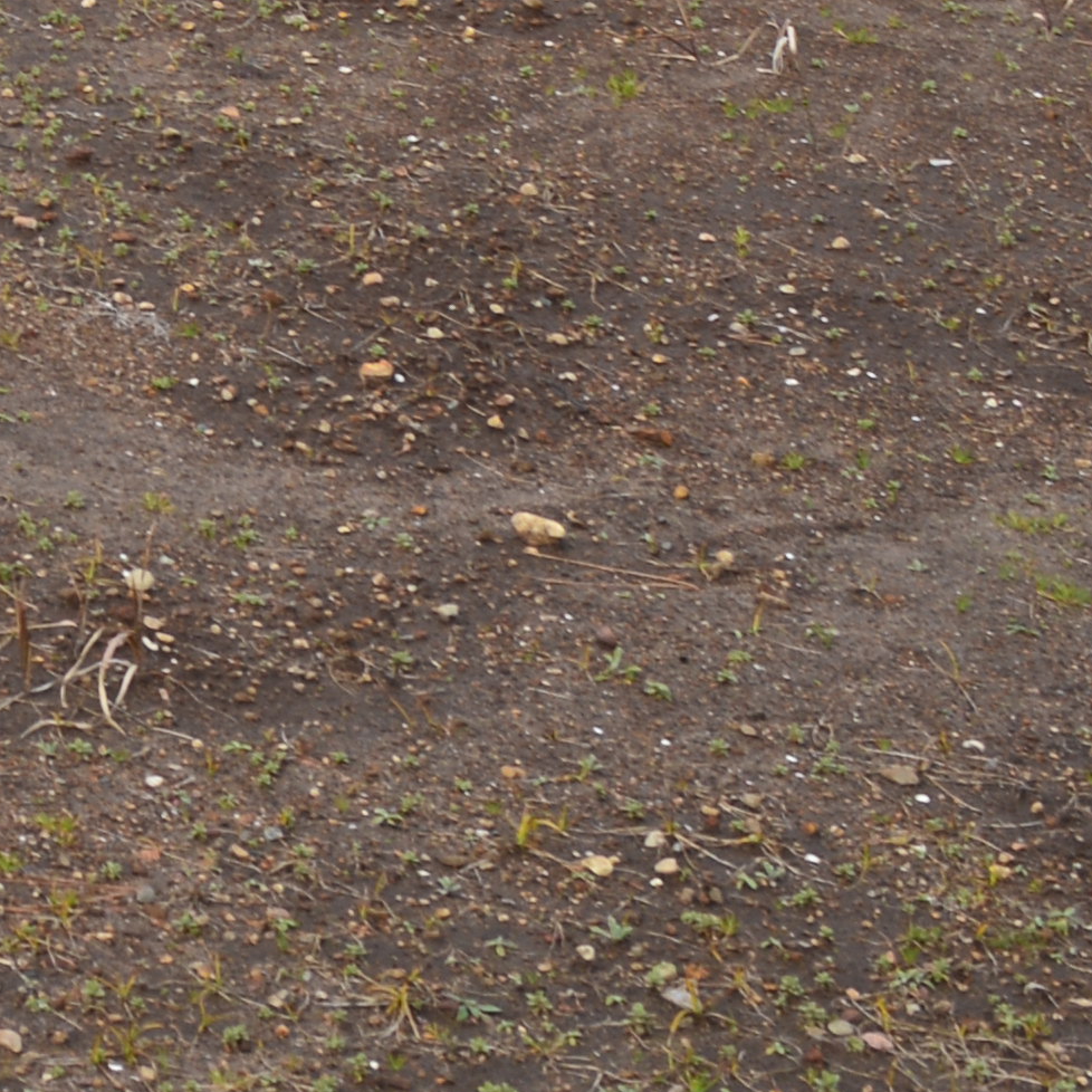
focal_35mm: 141
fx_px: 5032
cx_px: -1072
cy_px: -492
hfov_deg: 11.2
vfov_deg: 11.9
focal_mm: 18
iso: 100
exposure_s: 1/160
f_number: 6.3
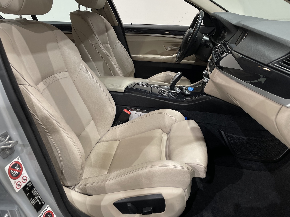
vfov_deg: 53.1
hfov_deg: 67.3
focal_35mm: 26
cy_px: 108
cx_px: 145
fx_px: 218
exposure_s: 1/100
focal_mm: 4.2
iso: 80
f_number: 1.6
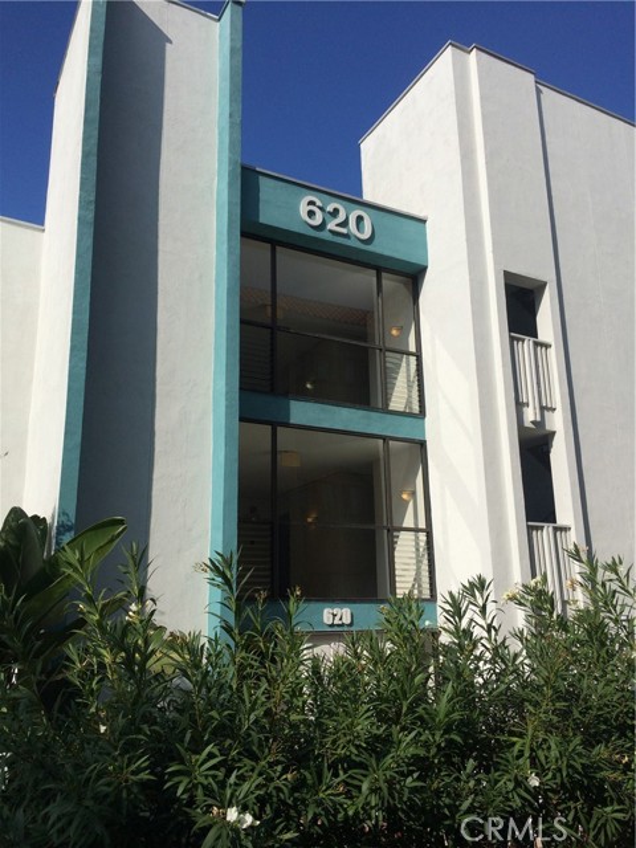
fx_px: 710
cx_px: 318
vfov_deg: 61.7
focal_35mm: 29
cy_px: 424
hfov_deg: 48.2
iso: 32
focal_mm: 4.15
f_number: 2.2
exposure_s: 1/3731
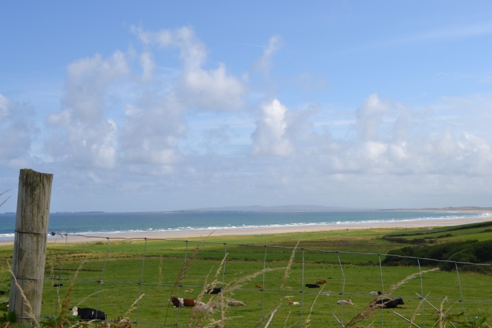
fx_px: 656
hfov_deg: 41.1
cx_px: 239
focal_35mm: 48
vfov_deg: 28.1
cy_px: 167
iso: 100
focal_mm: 30
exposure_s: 1/320
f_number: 9
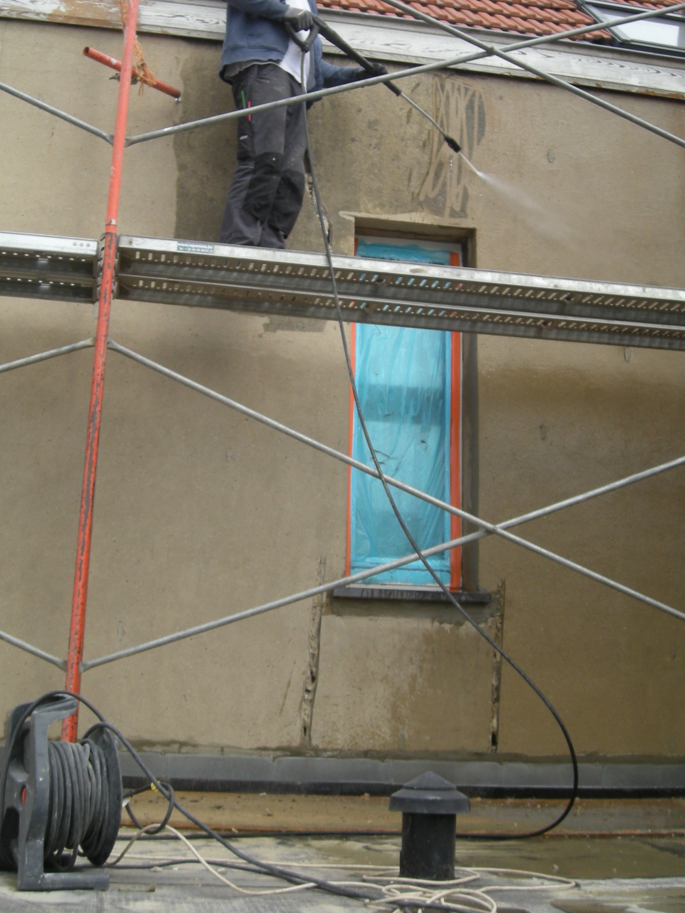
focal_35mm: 47
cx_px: 305
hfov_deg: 30.9
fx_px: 1240
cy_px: 359
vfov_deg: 40.2
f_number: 5.7
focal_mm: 5.7
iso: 64
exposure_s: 1/158
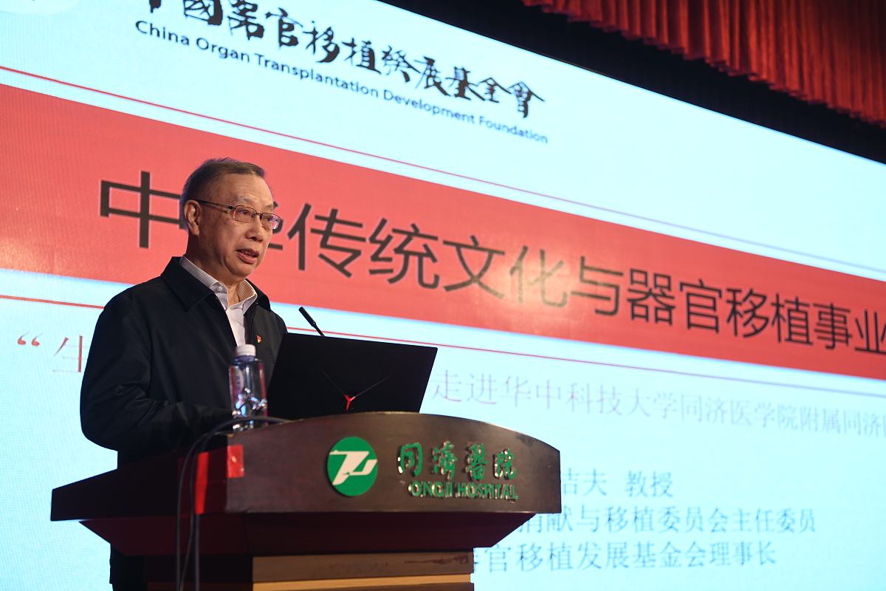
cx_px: 443
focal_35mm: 60
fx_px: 1477
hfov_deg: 33.4
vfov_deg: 22.6
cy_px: 296
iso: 640
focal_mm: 60
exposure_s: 1/80
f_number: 4
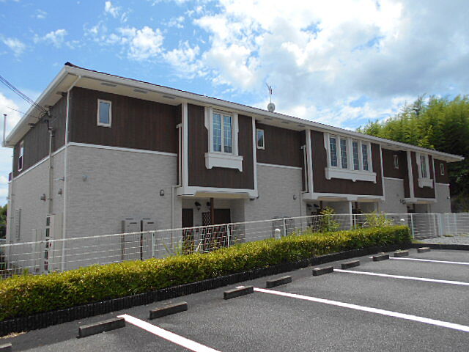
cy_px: 176
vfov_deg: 53.1
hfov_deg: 67.3
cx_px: 234
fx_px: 352
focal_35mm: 26
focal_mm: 4.6
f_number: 3.2
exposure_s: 1/1000
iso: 80
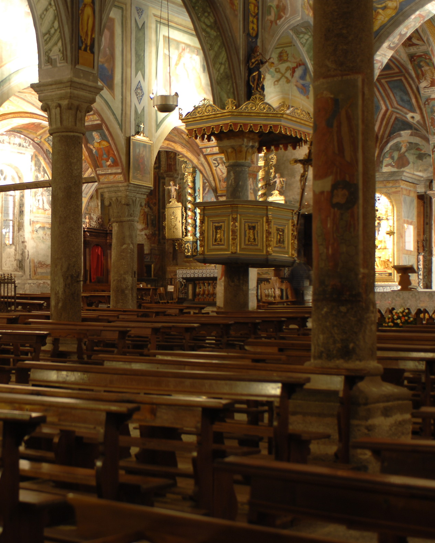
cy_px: 273
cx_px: 65
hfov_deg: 24.8
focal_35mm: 60
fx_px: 966
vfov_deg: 31.5
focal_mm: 28
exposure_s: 2.5
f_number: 2.8
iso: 100
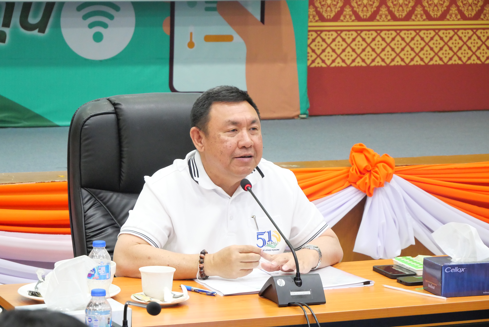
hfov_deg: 16.5
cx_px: 244
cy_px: 164
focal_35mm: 124
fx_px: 1685
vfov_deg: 11.1
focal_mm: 60
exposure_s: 1/50
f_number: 5.6
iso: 3200
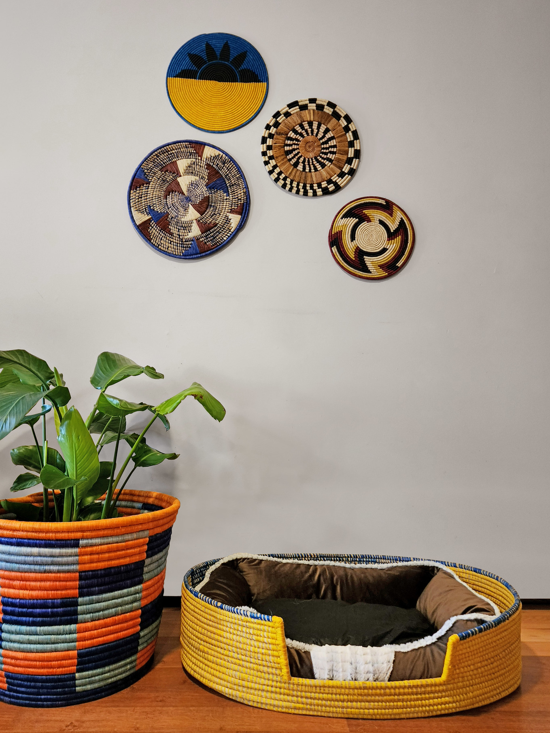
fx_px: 551
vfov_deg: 67.3
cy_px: 366
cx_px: 245
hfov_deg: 53.0
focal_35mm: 26
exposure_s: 1/40
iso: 250
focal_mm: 6.4
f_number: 1.8
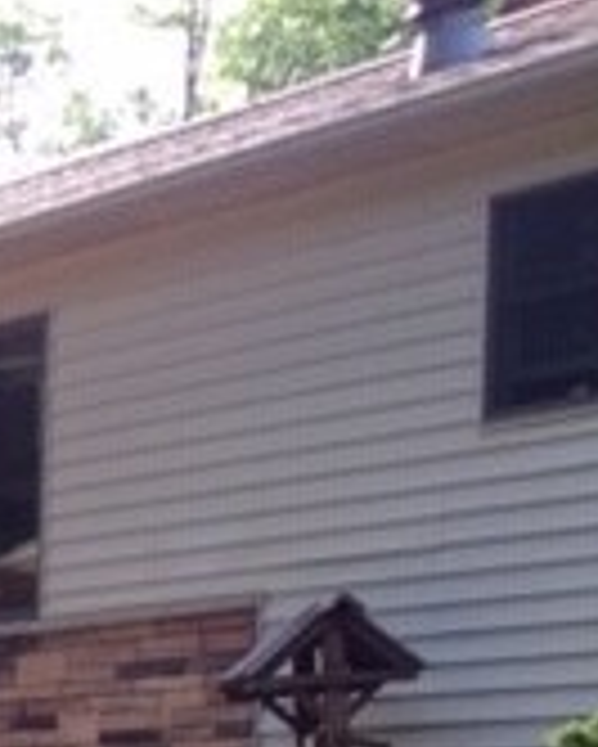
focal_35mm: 124
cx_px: -764
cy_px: 1048
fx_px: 2741
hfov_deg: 10.8
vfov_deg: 14.6
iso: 32
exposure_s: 1/219
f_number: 2.4
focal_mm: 3.3
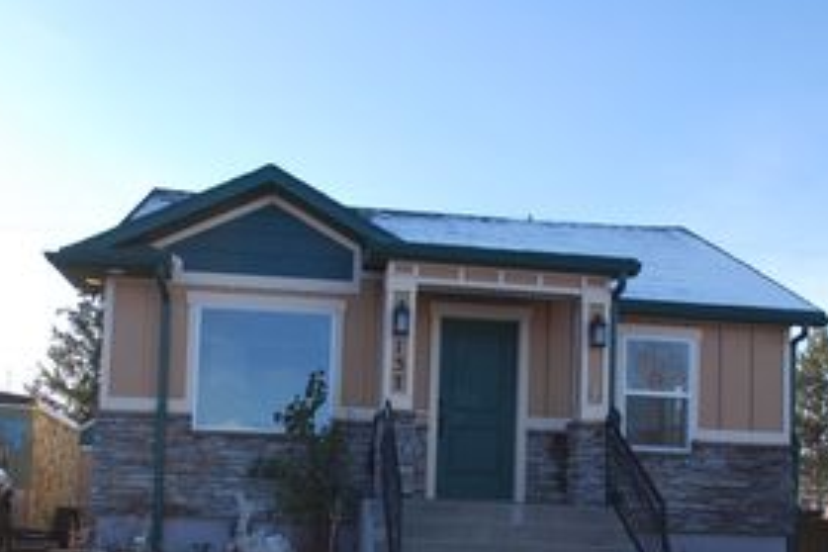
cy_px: 487
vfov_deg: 30.0
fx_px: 989
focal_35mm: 43
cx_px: 430
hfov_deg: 45.4
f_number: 6.3
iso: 100
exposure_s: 1/160
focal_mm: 16
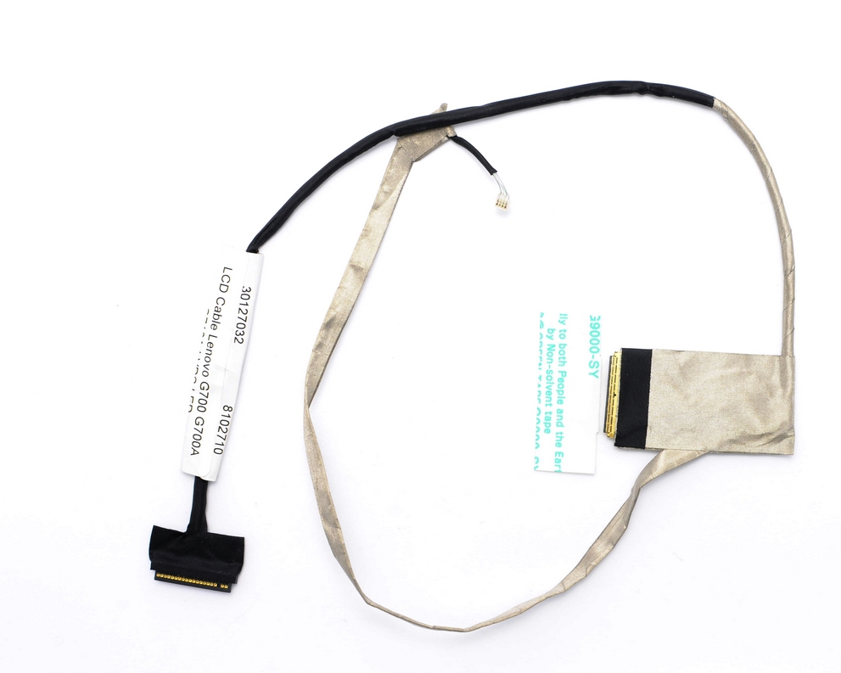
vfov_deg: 25.6
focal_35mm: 60
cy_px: 336
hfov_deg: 31.6
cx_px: 496
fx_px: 1483
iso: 250
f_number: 9
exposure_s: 1/13
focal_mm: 35
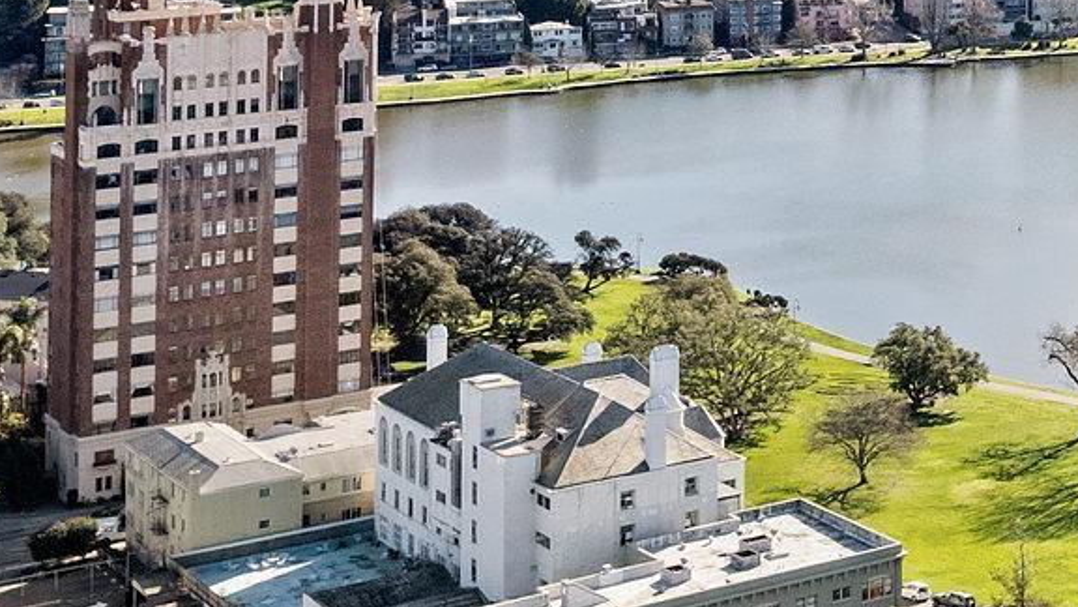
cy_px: 252
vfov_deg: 14.7
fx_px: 2344
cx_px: 1398
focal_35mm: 82
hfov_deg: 23.0
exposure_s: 1/2000
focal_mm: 8.38
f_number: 2.8
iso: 100
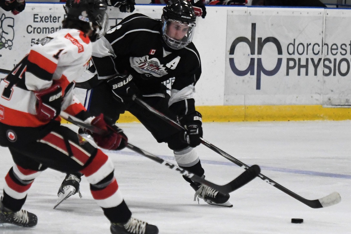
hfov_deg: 11.8
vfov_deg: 7.9
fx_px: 1696
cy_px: 117
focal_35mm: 174
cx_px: 176
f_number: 2.8
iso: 4000
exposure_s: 1/1000
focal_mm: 116
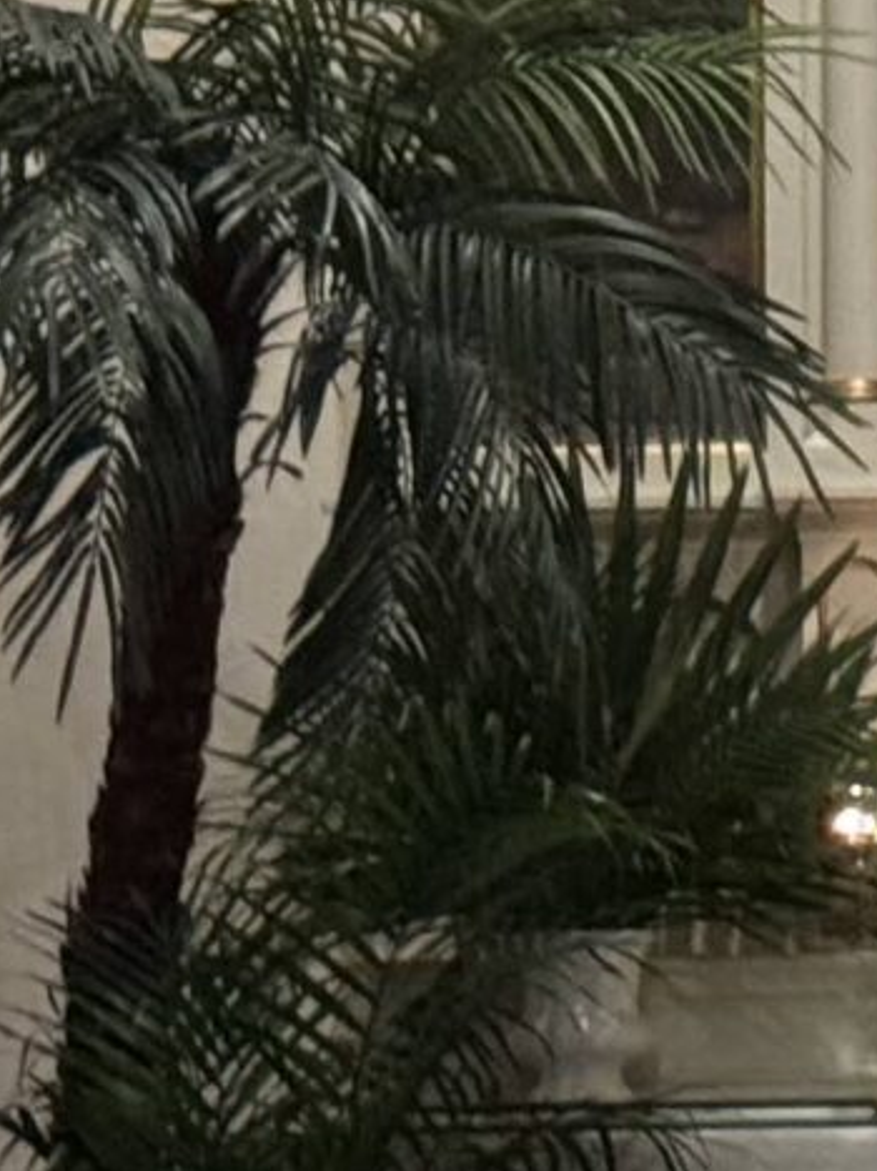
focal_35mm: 263
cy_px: 103
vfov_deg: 7.5
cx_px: 1313
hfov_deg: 5.6
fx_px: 8888
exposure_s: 1/24
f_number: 1.78
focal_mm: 6.86
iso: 640
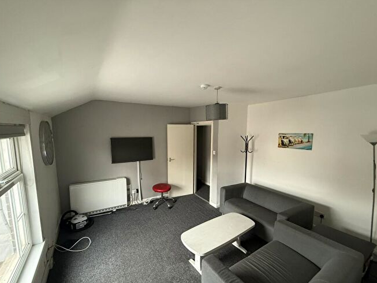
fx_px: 163
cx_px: 184
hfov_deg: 98.1
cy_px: 150
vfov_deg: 81.7
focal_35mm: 15
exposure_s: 1/60
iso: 400
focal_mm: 2.22
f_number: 2.2
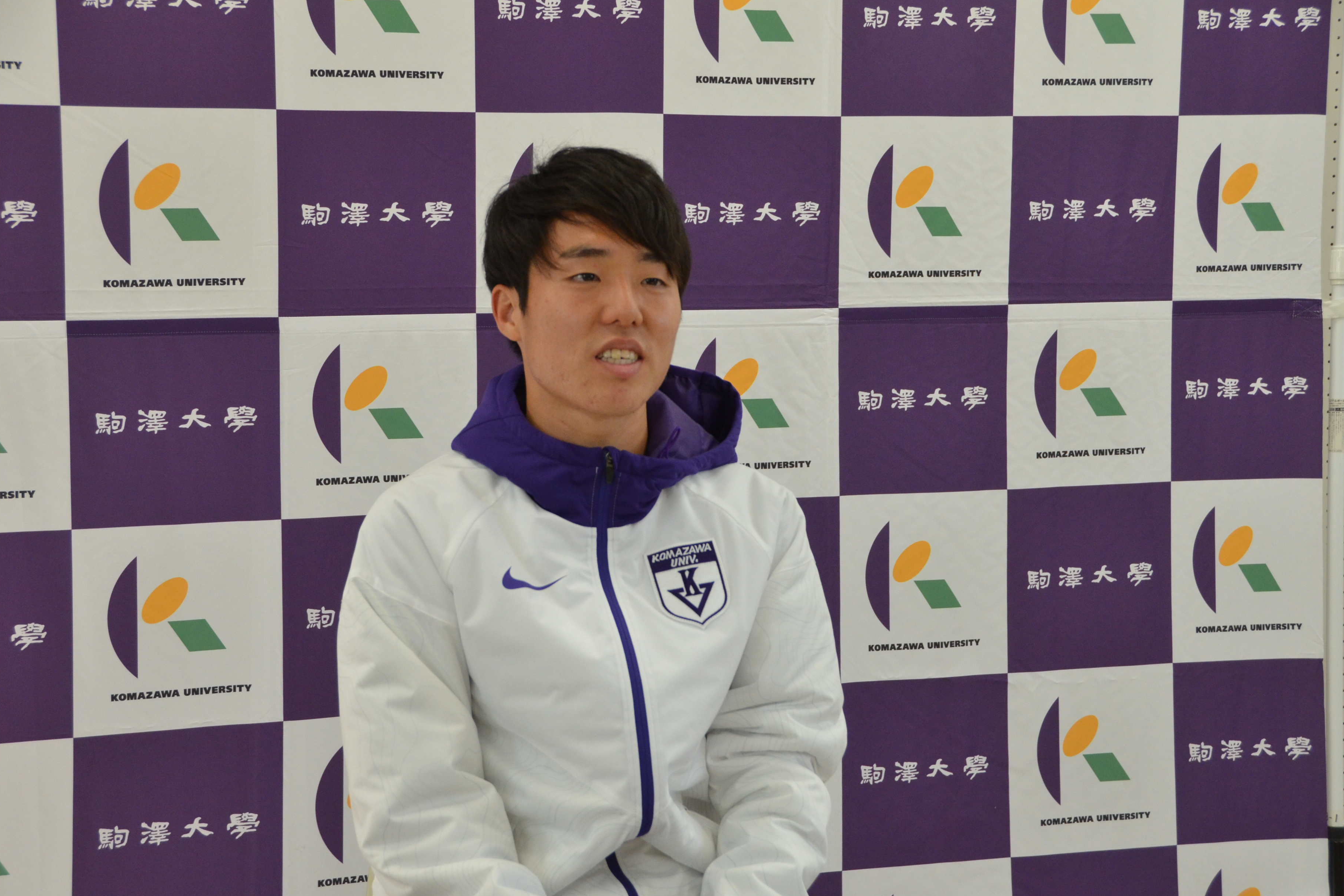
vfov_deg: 17.9
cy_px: 451
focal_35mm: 76
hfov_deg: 26.6
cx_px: 678
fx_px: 2837
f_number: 7.1
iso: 1250
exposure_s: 1/200
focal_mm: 50
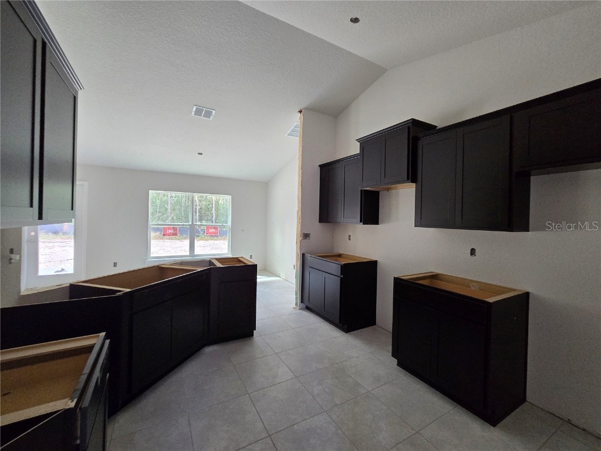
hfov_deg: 106.2
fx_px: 226
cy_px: 226
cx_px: 300
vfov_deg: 89.9
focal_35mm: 13
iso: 250
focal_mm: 2.2
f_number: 2.2
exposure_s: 1/100
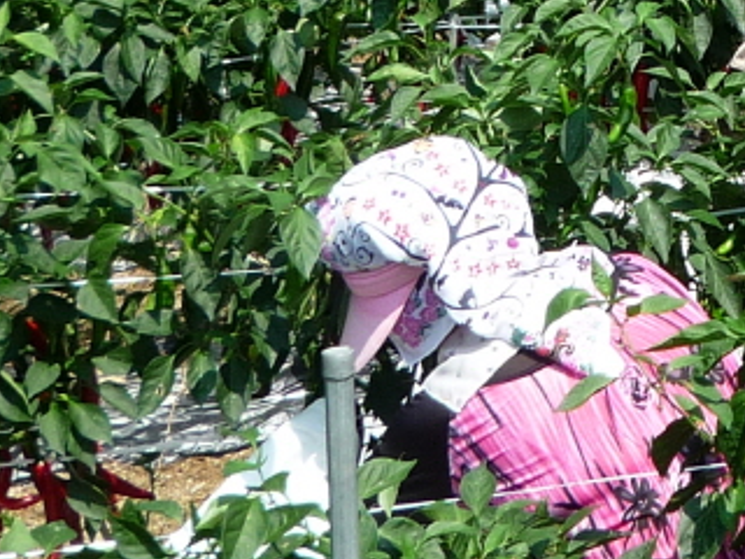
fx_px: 2367
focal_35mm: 110
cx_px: 843
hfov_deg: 17.2
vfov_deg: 13.2
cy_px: -70
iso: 100
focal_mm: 4.4
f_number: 4
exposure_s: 1/500
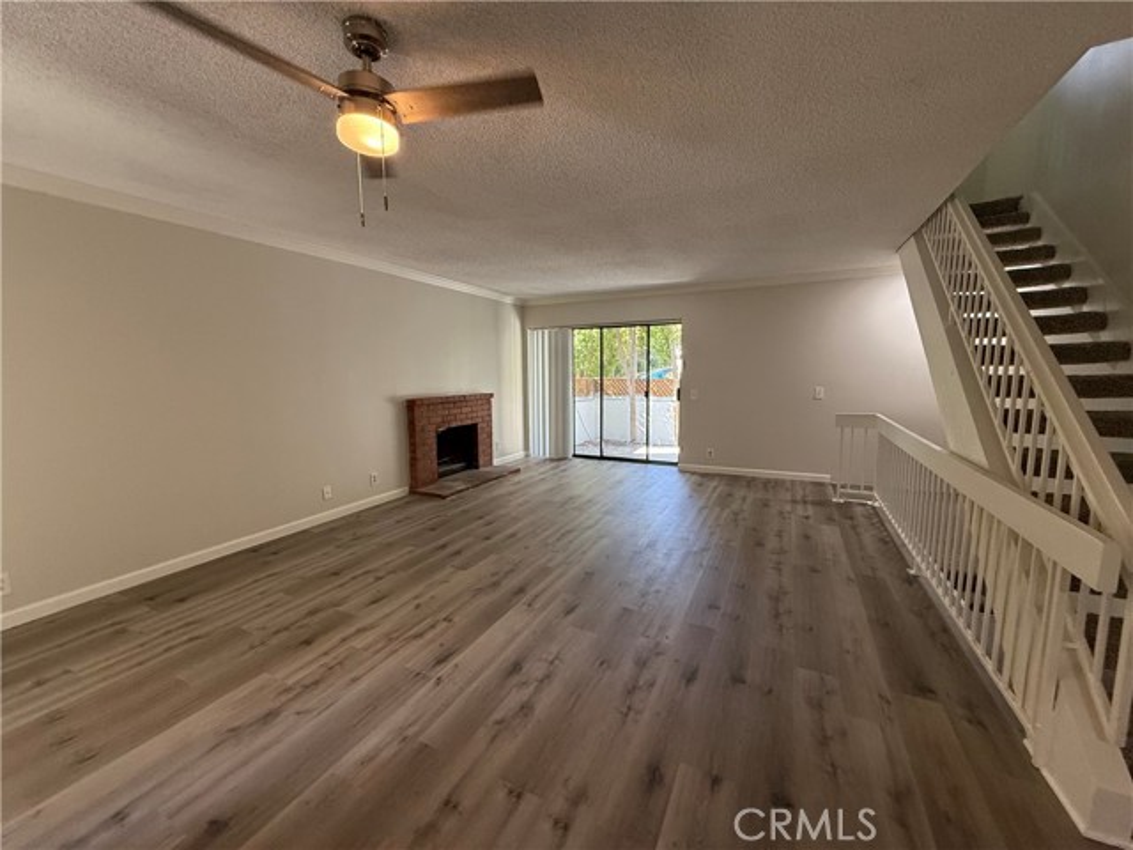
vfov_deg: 85.7
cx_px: 566
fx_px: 458
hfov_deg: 102.1
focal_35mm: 14
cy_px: 425
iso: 250
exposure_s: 1/120
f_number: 2.2
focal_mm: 2.22
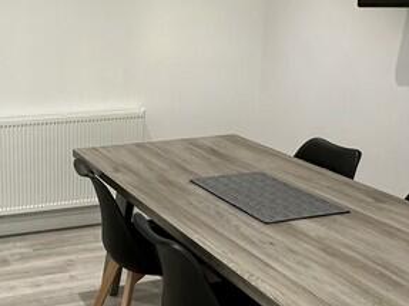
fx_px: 591
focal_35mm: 50
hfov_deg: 36.3
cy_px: 148
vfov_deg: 29.1
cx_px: 56
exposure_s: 1/99
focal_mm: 2.22
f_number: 2.2
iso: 250
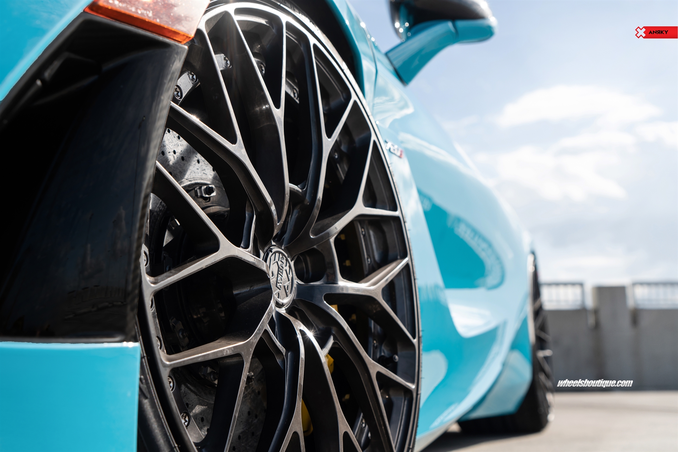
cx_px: 339
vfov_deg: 27.5
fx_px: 923
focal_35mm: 49
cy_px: 226
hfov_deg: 40.3
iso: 200
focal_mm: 49
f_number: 6.3
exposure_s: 1/250
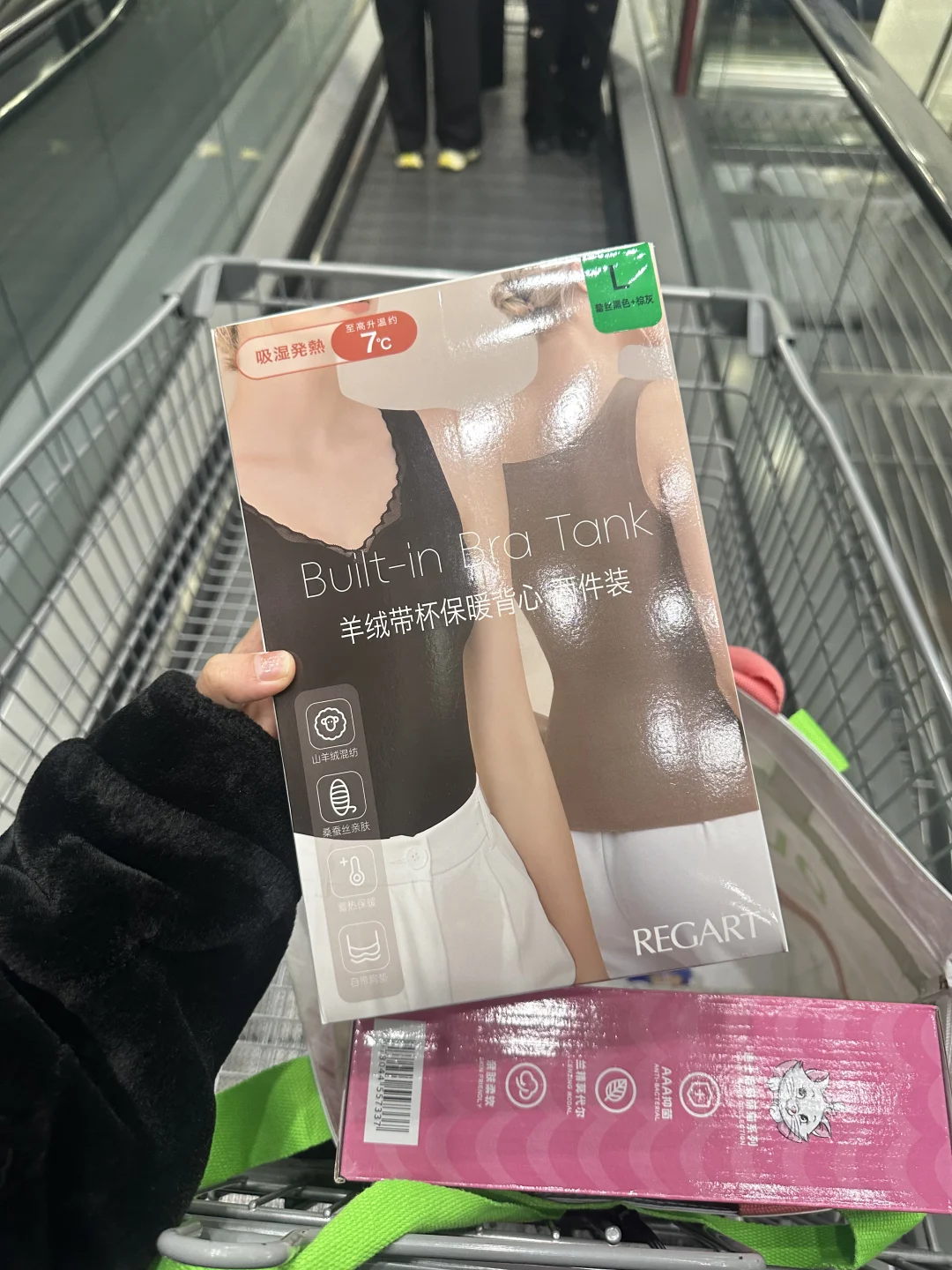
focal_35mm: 24
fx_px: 880
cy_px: 635
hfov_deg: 56.8
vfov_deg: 71.6
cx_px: 476
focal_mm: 6.86
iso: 200
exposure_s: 1/121
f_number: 1.78
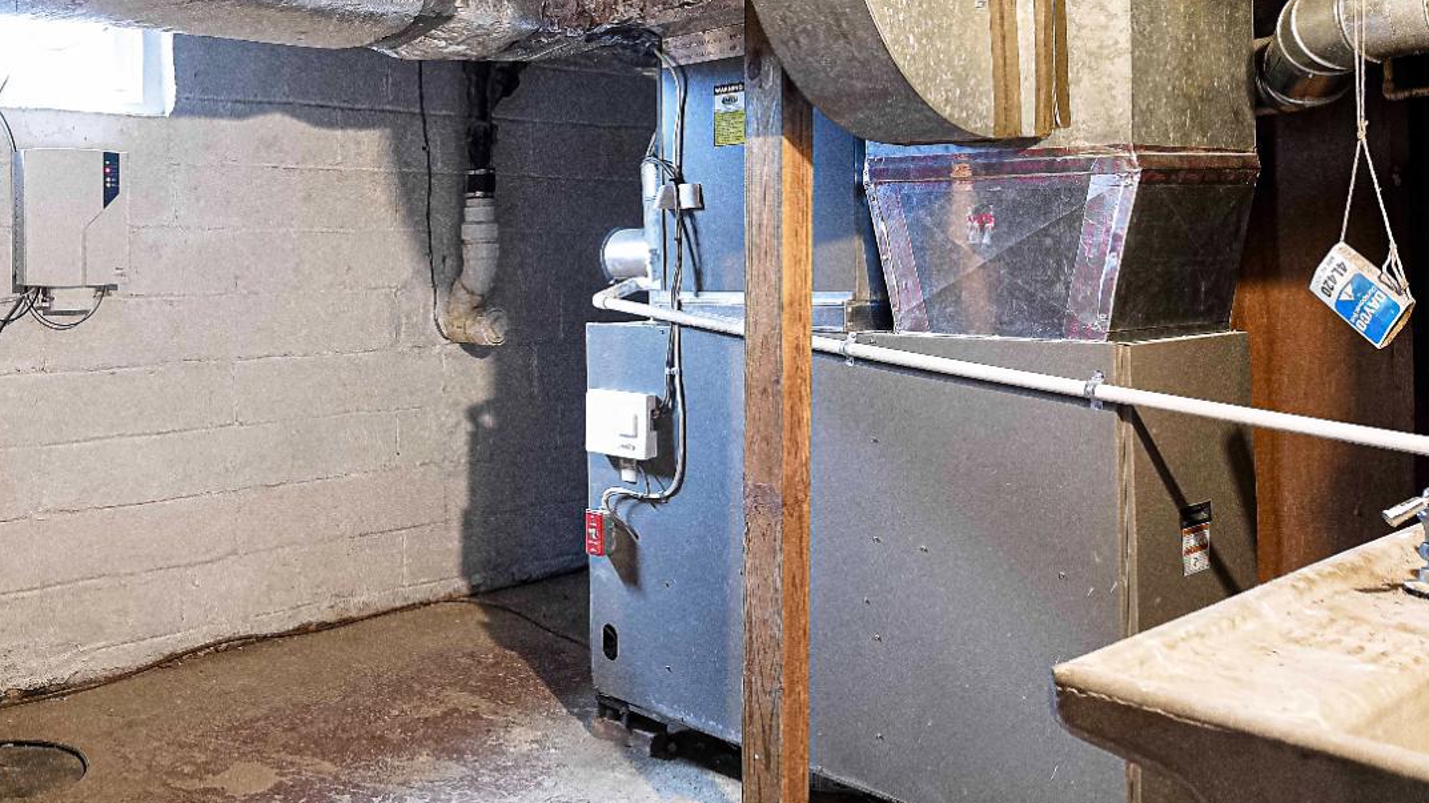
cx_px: 378
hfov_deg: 53.1
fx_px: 1364
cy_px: 262
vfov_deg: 32.5
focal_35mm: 36
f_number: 4
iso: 4000
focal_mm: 18
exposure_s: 1/20
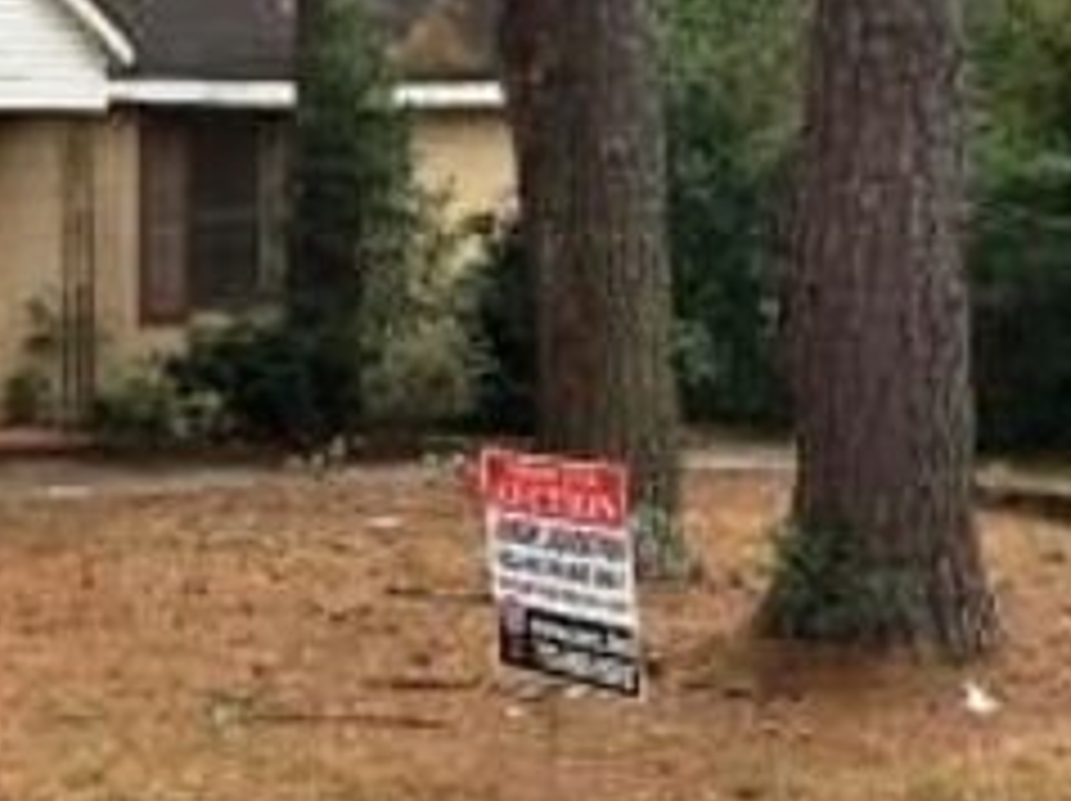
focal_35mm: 77
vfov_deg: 19.1
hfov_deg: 23.3
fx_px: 2380
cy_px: 434
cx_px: -205
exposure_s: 1/612
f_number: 2.2
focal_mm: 4.15
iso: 32
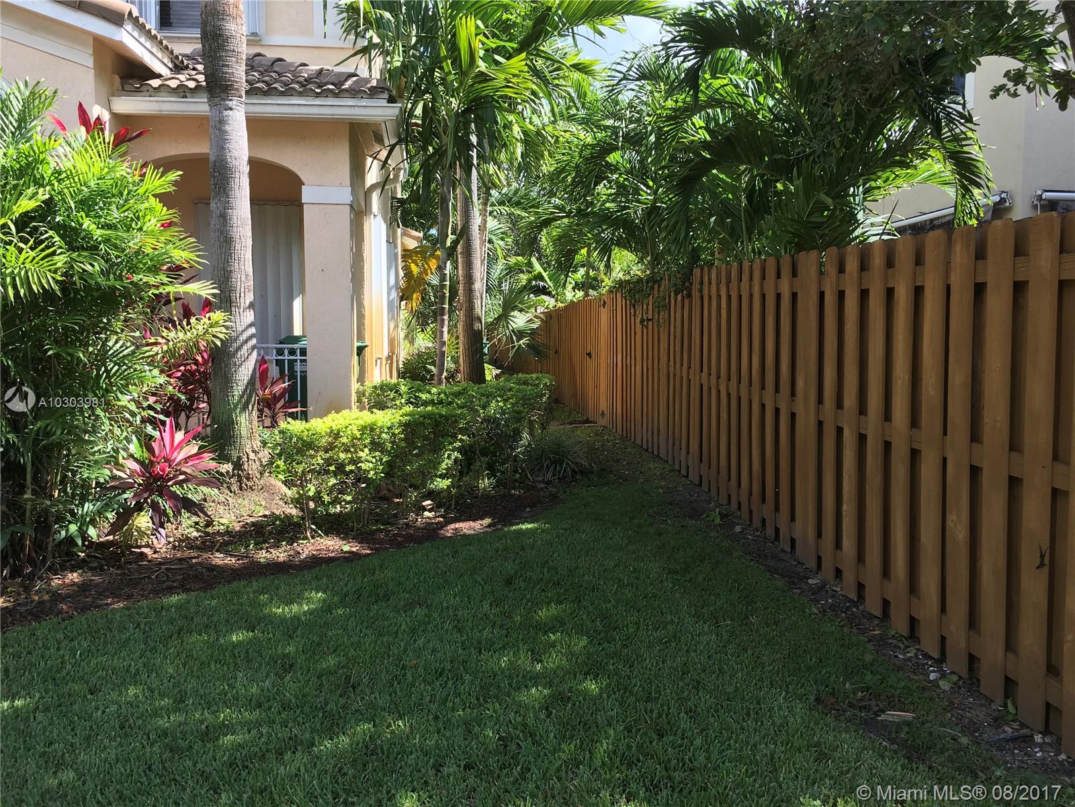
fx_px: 901
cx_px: 538
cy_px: 404
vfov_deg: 48.2
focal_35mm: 29
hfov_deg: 61.7
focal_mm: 4.15
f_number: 2.2
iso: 25
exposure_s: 1/364
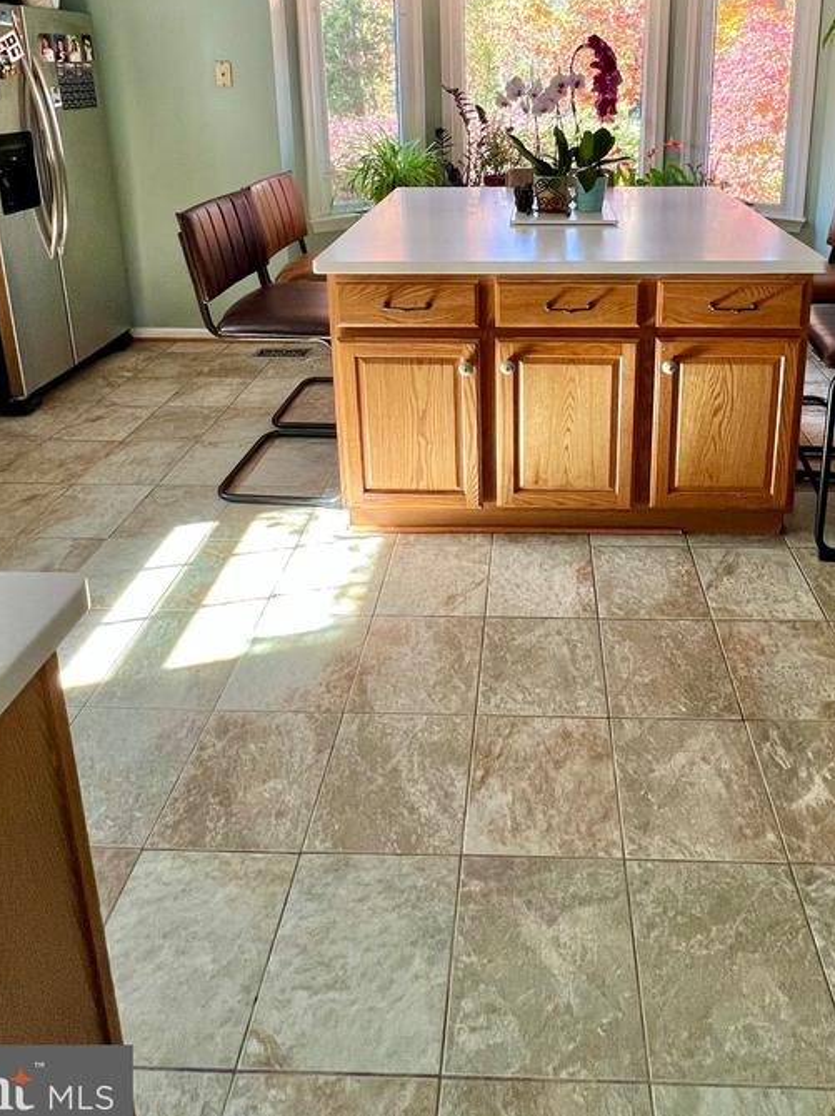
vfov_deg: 71.9
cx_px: 515
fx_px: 676
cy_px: 240
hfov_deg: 62.6
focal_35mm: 21
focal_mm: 1.57
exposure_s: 1/99
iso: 125
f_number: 1.8
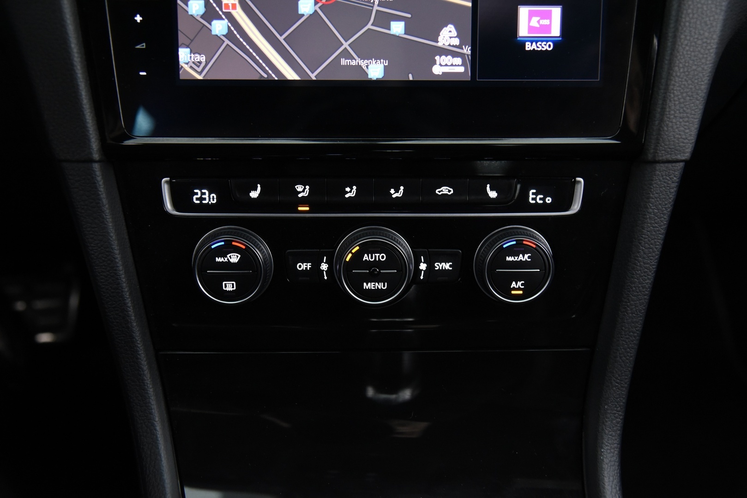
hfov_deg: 50.7
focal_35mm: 38
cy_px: 249
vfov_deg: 35.1
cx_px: 374
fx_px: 789
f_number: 4
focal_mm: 38
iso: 4000
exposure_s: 1/20
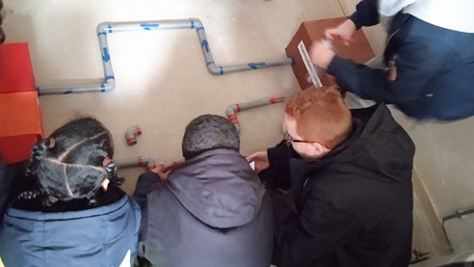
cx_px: 238
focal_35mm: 31
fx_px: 390
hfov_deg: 62.6
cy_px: 116
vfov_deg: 37.7
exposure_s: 1/14.3
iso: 5114
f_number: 2.2
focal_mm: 3.43
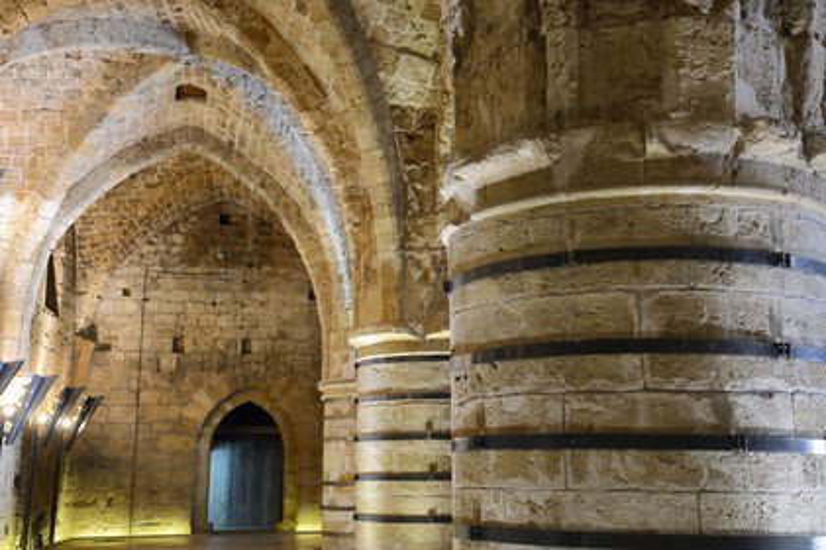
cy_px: 275
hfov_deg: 41.1
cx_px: 413
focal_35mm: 48
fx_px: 1100
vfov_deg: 28.0
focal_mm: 48
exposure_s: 3
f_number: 11
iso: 200
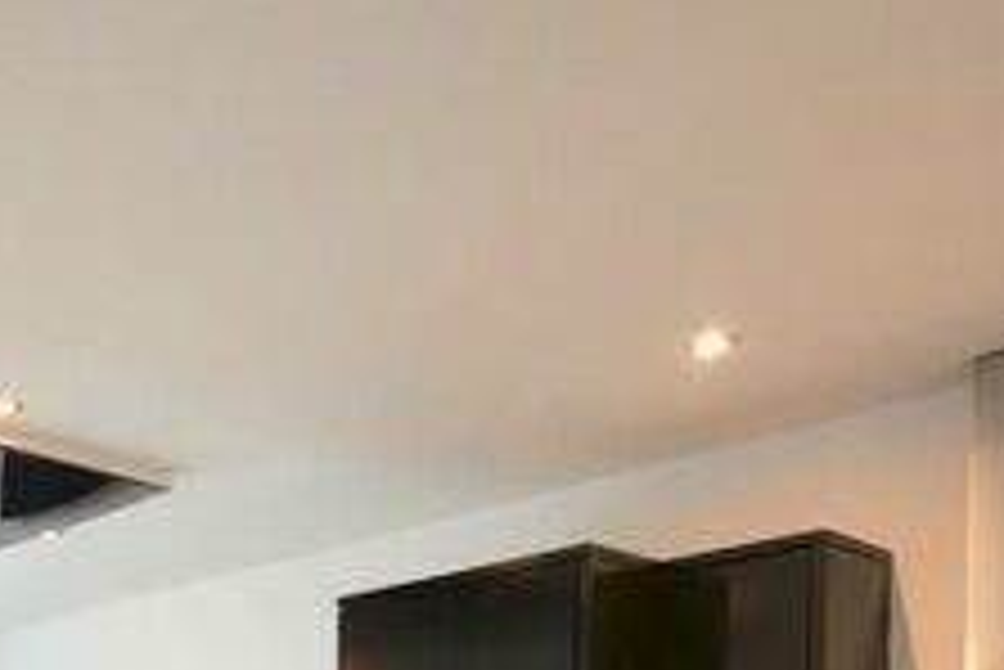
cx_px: -54
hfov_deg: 36.5
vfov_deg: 24.6
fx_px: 1312
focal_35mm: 47
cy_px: 893
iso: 1600
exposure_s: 1/30
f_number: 4
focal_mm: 10
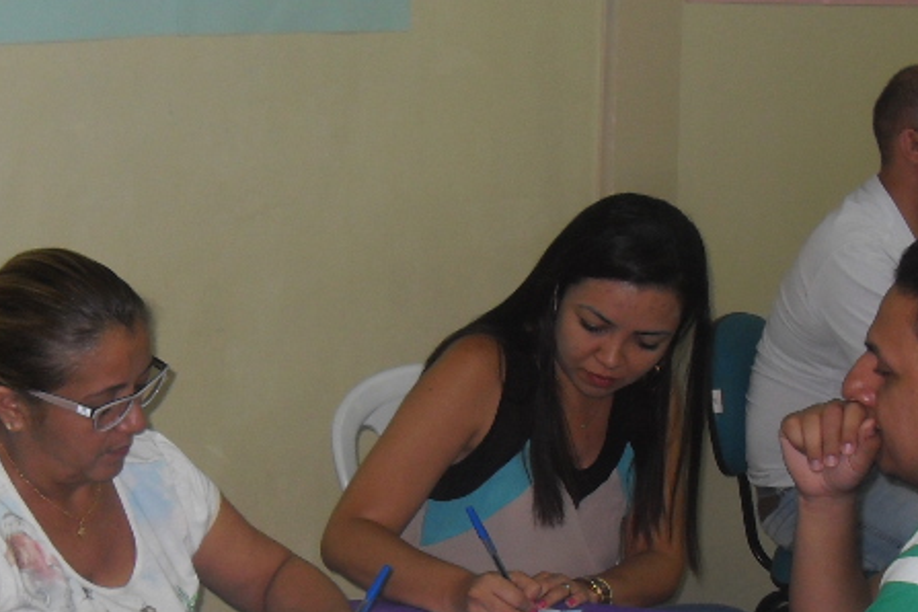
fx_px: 2065
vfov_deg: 16.7
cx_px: 733
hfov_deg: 24.7
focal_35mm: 81
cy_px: 520
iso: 100
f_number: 2.8
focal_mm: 6.3
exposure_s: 1/45
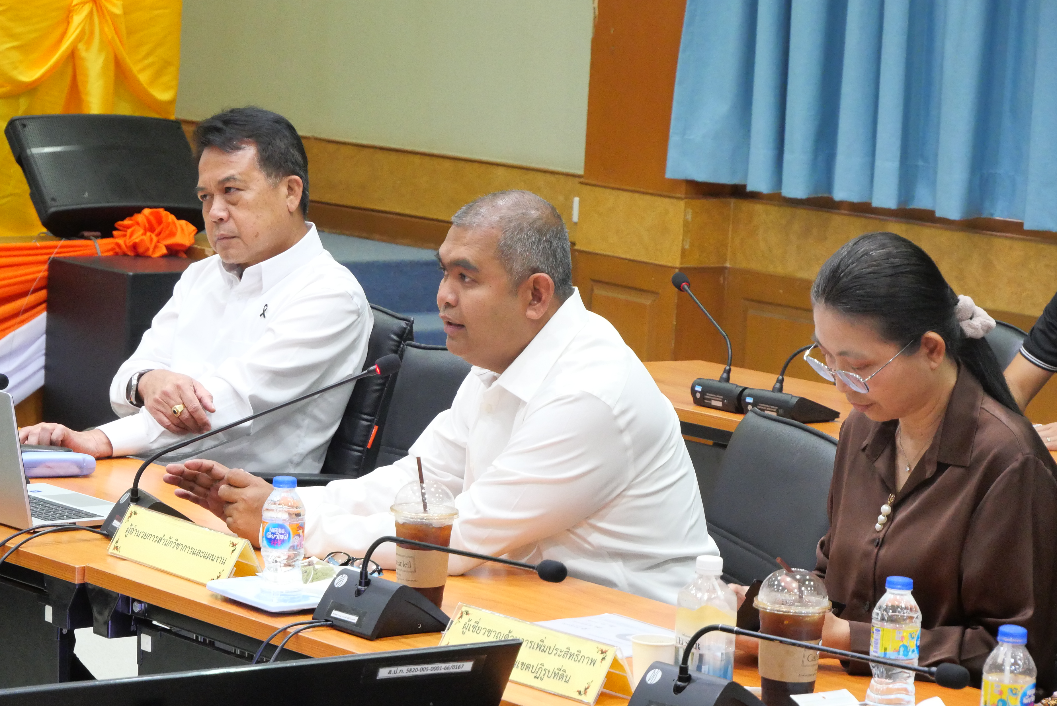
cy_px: 353
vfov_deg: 11.1
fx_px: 3643
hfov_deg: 16.5
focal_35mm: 124
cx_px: 528
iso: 3200
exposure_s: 1/40
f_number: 5.6
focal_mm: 60
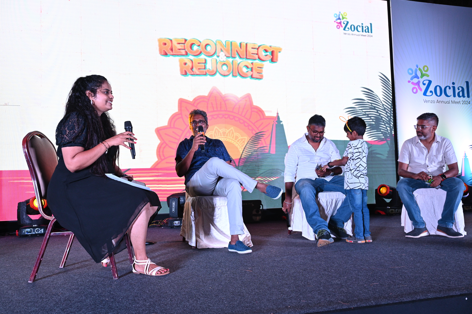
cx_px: 236
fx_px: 393
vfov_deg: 43.6
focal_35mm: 30
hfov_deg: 62.0
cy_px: 157
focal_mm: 30
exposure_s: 1/160
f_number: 5.6
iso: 1250
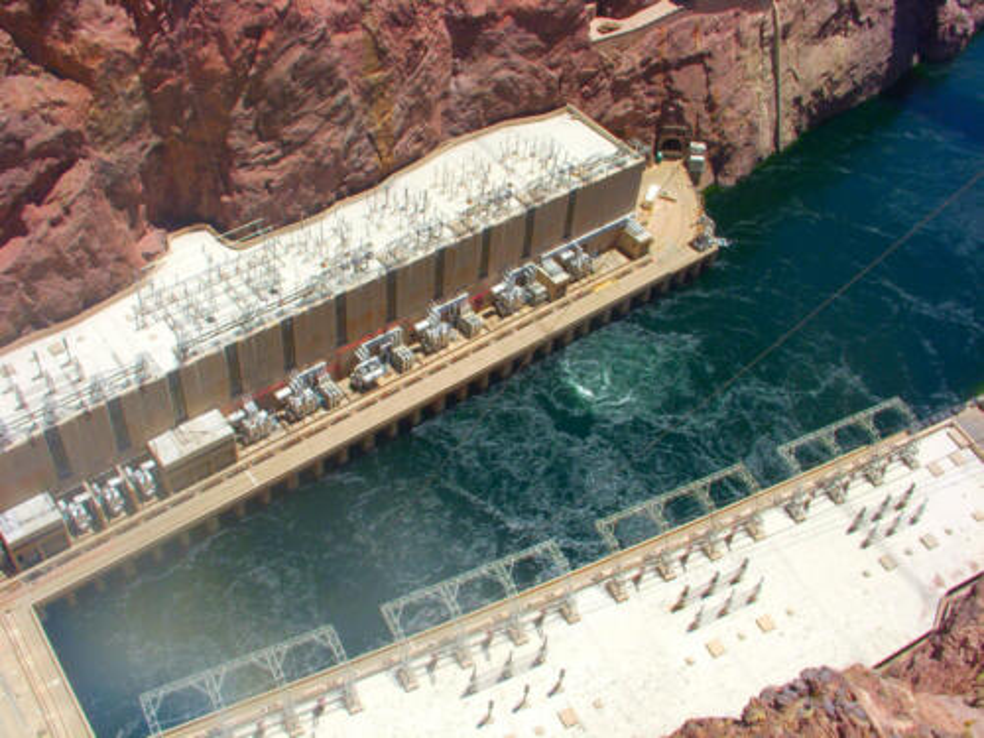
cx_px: 492
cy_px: 369
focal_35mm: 38
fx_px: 1080
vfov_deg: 37.7
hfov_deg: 49.0
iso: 100
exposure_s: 1/320
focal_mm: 6.3
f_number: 6.6
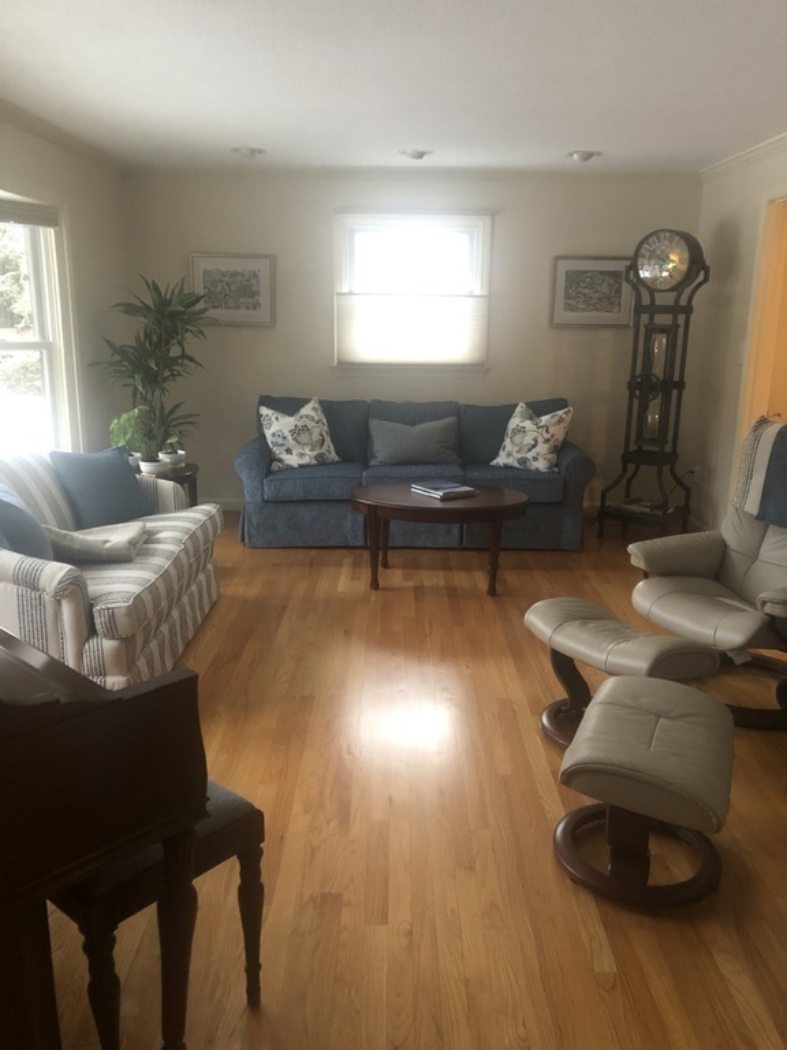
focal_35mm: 28
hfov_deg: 49.7
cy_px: 525
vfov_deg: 63.4
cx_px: 394
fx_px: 849
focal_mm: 3.99
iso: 100
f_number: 1.8
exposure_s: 1/6
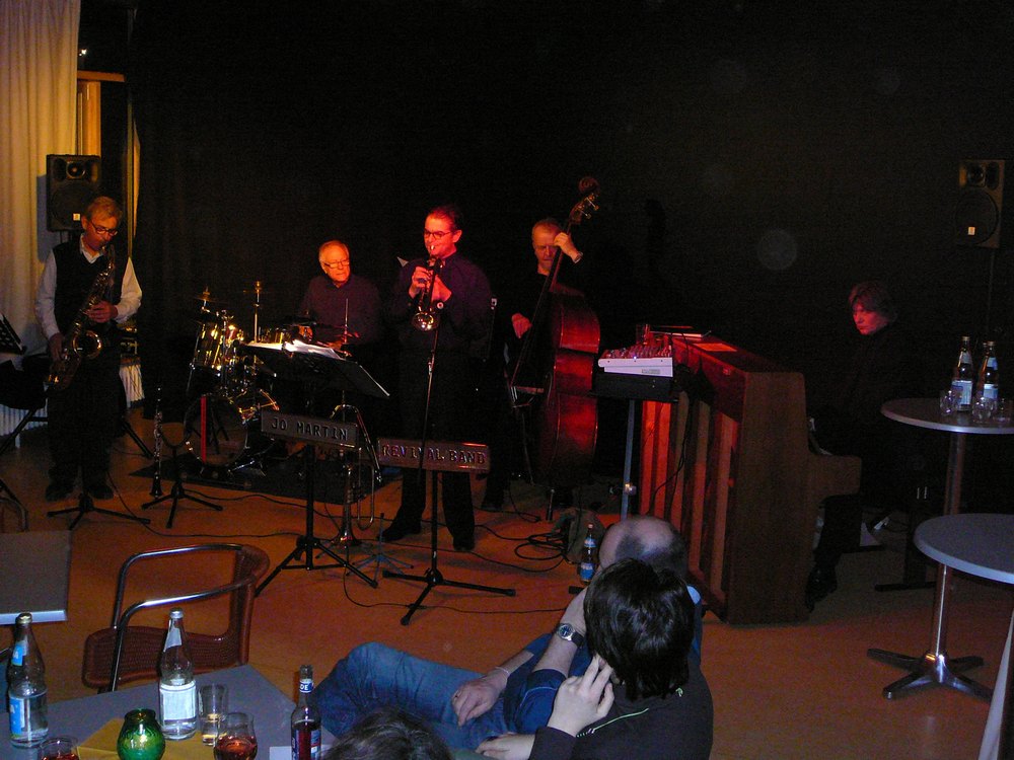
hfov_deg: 42.1
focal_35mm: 45
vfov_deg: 32.2
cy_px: 380
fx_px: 1318
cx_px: 507
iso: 400
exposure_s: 1/30
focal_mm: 6.7
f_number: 3.2
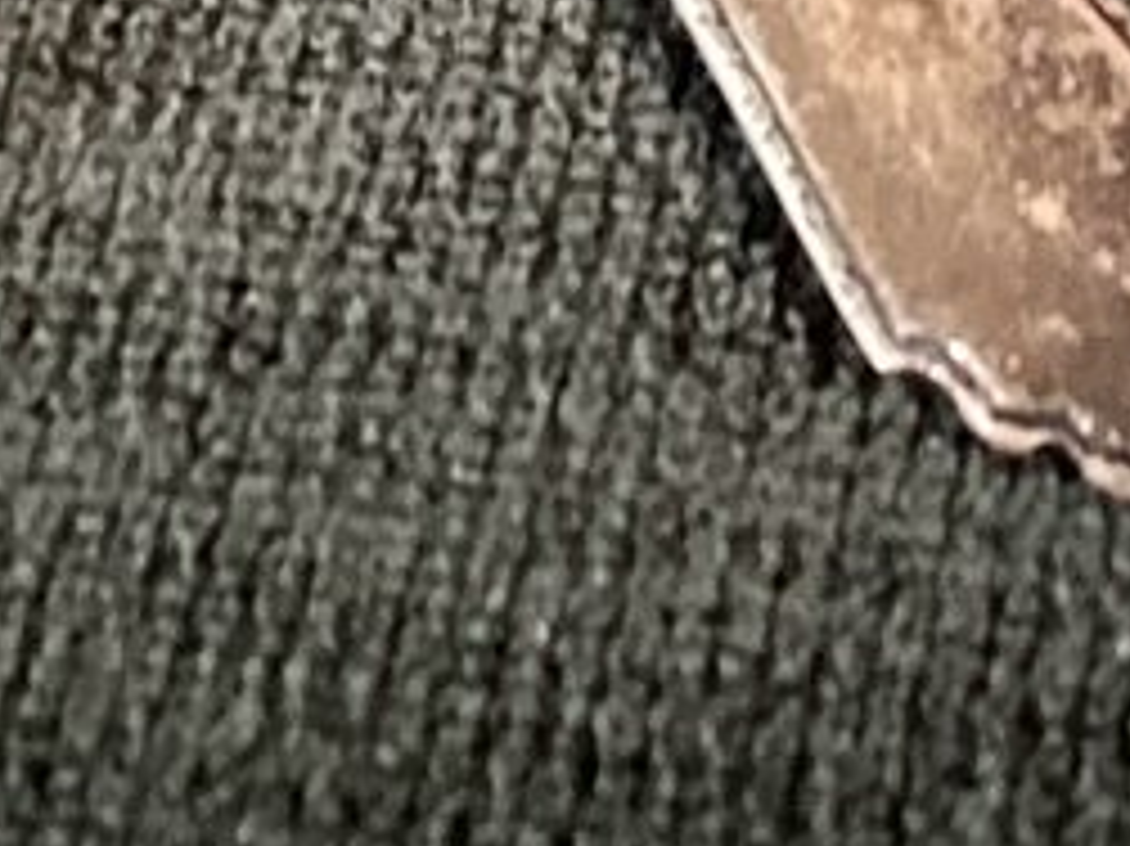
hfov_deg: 10.6
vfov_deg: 7.3
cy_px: -1334
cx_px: 628
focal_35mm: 187
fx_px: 6101
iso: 320
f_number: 2.4
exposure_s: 1/60
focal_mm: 3.3
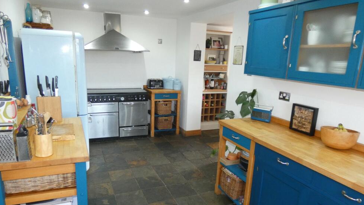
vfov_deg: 45.7
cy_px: 124
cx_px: 179
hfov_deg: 74.1
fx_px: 241
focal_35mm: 25
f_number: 2.9
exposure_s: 1/60
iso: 500
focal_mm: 4
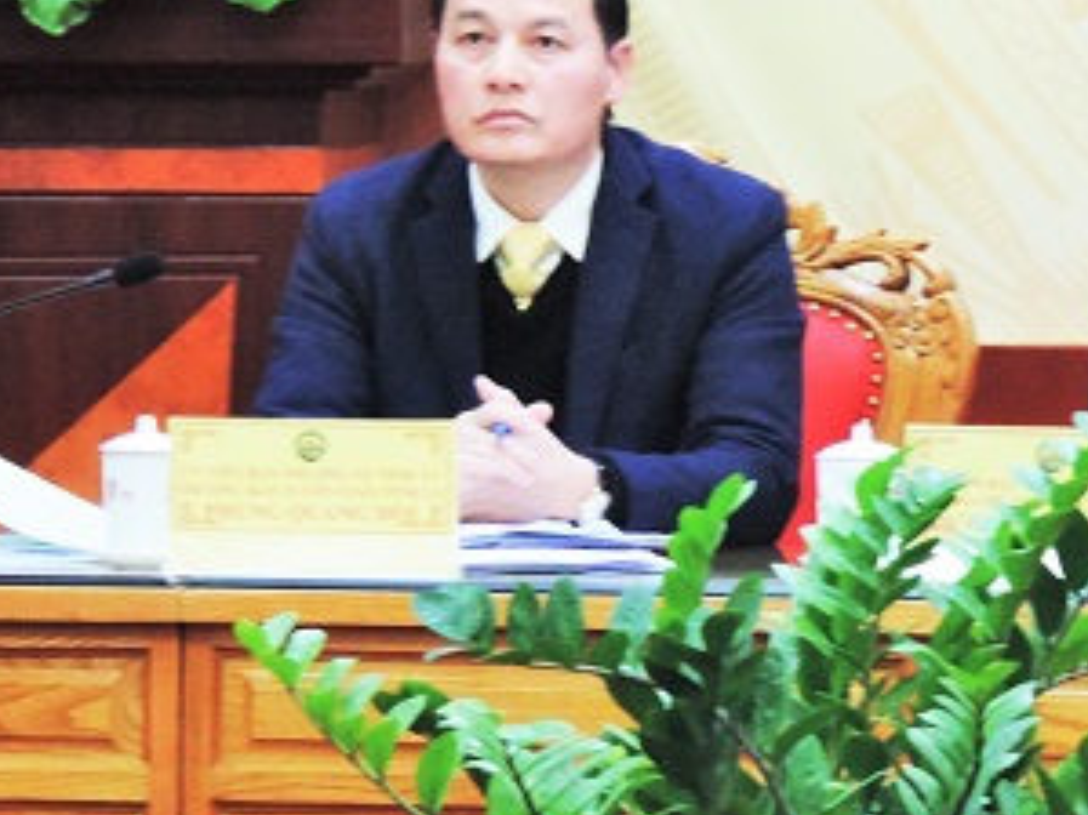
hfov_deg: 4.9
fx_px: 12819
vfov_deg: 3.6
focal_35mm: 408
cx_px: 804
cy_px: 111
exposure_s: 1/20
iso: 800
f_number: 4.6
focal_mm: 33
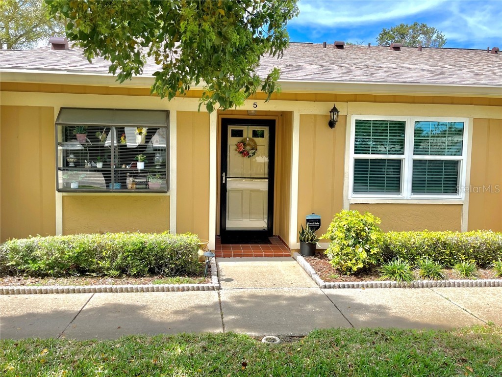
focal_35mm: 26
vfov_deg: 53.1
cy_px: 188
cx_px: 251
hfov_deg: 67.3
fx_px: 377
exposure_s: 1/1355
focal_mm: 5.1
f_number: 1.6
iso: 50
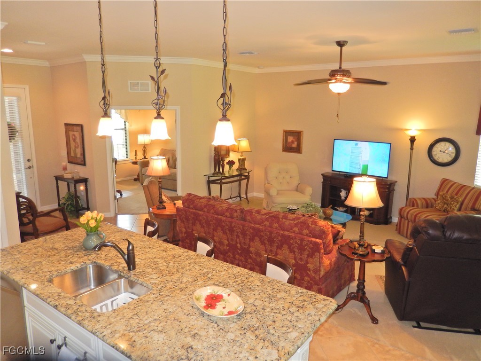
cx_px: 240
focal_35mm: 25
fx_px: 347
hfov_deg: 69.4
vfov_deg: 54.9
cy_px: 180
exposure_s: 1/30
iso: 200
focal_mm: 4.5
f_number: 3.4
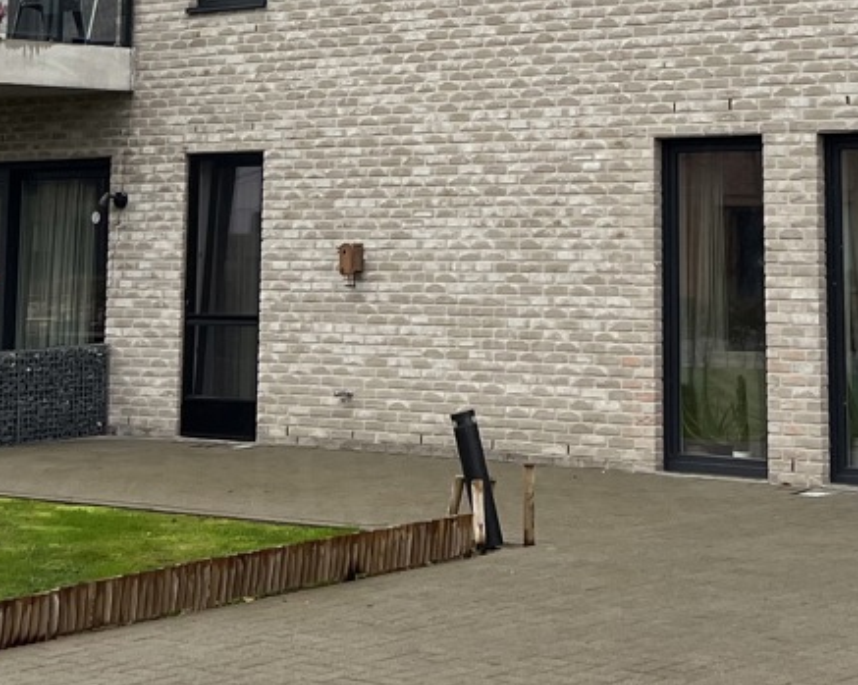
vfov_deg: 16.0
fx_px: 2360
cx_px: 569
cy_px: -98
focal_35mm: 93
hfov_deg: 20.5
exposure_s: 1/293
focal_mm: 5.7
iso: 40
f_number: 1.5
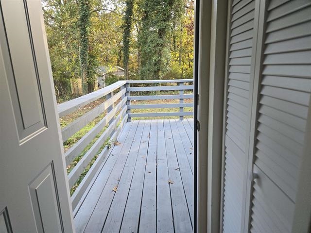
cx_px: 156
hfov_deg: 73.9
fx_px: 207
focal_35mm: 23
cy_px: 116
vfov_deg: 58.9
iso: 125
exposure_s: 1/180
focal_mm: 5.4
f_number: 1.8
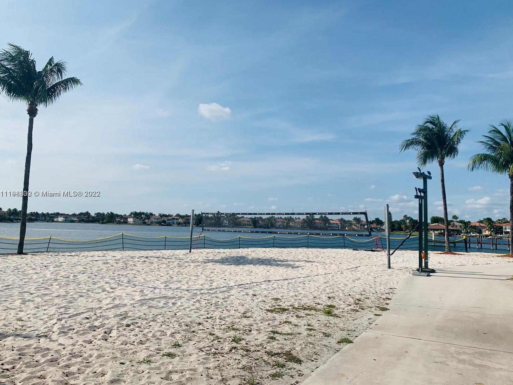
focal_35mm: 27
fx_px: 400
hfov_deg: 65.3
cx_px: 260
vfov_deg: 51.4
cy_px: 194
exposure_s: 1/4673
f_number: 1.8
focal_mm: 4.25
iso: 25
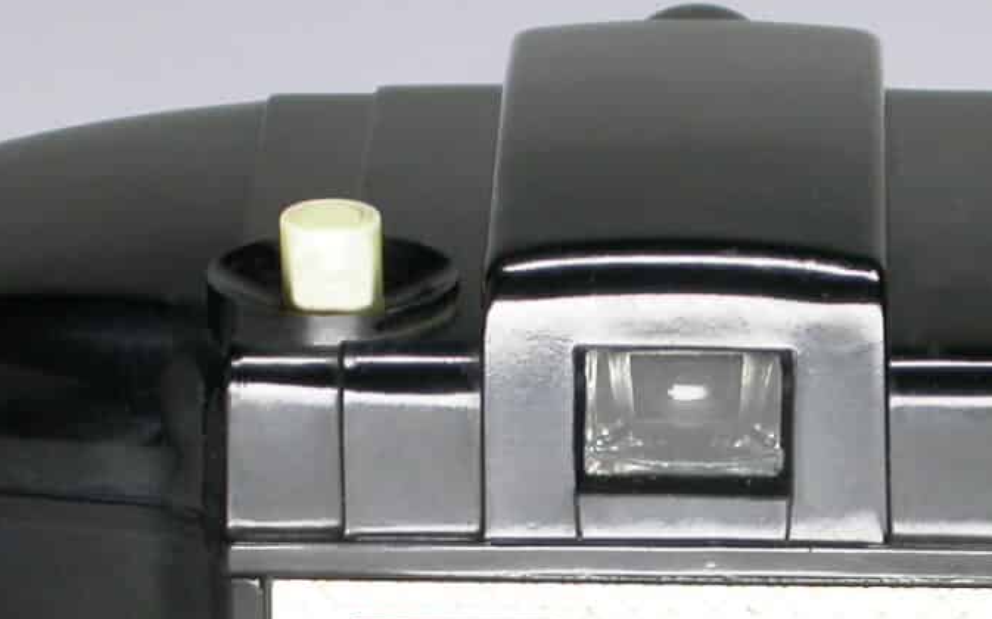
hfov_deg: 6.0
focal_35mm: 351
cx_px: 703
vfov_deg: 3.7
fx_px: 9485
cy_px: 765
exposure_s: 1/45.5
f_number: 4.9
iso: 100
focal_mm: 30
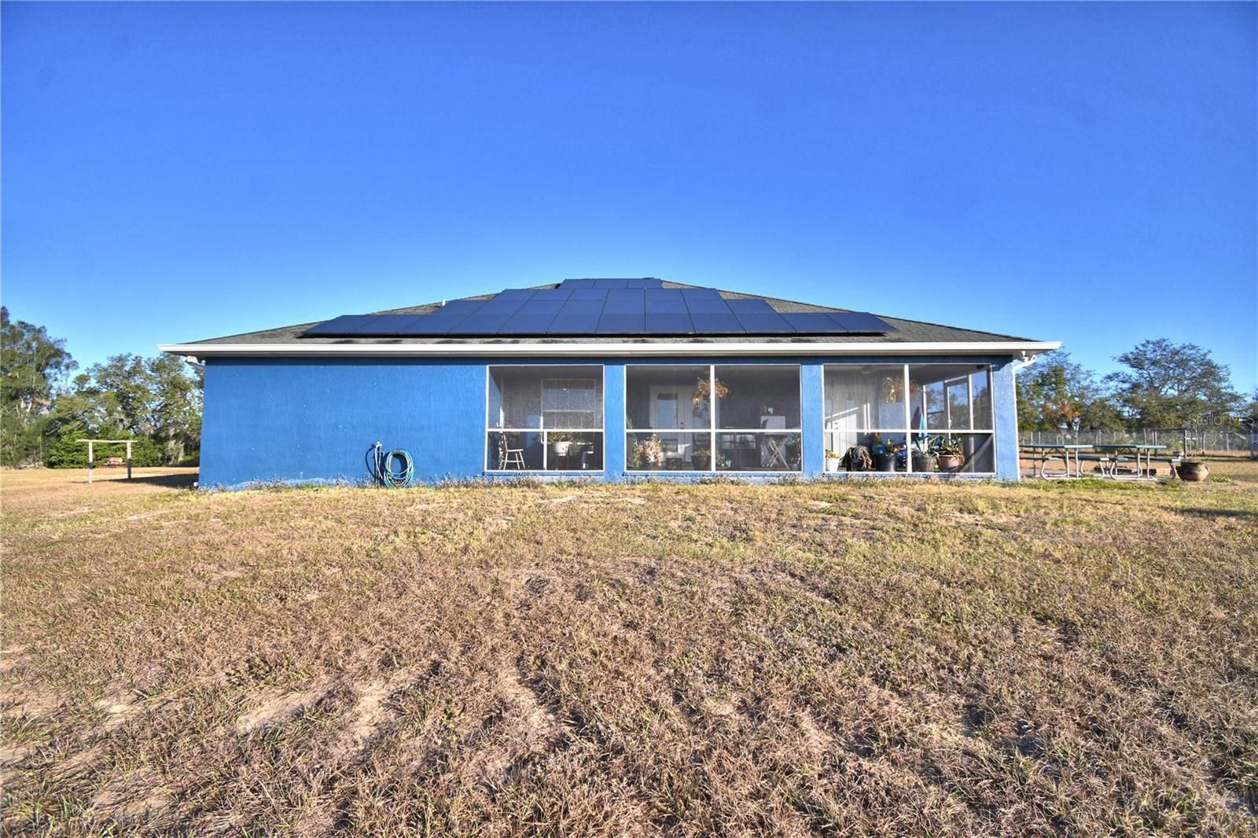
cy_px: 419
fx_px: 524
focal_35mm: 15
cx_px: 629
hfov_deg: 100.4
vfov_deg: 77.3
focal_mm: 10
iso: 100
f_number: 4.5
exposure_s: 1/1000
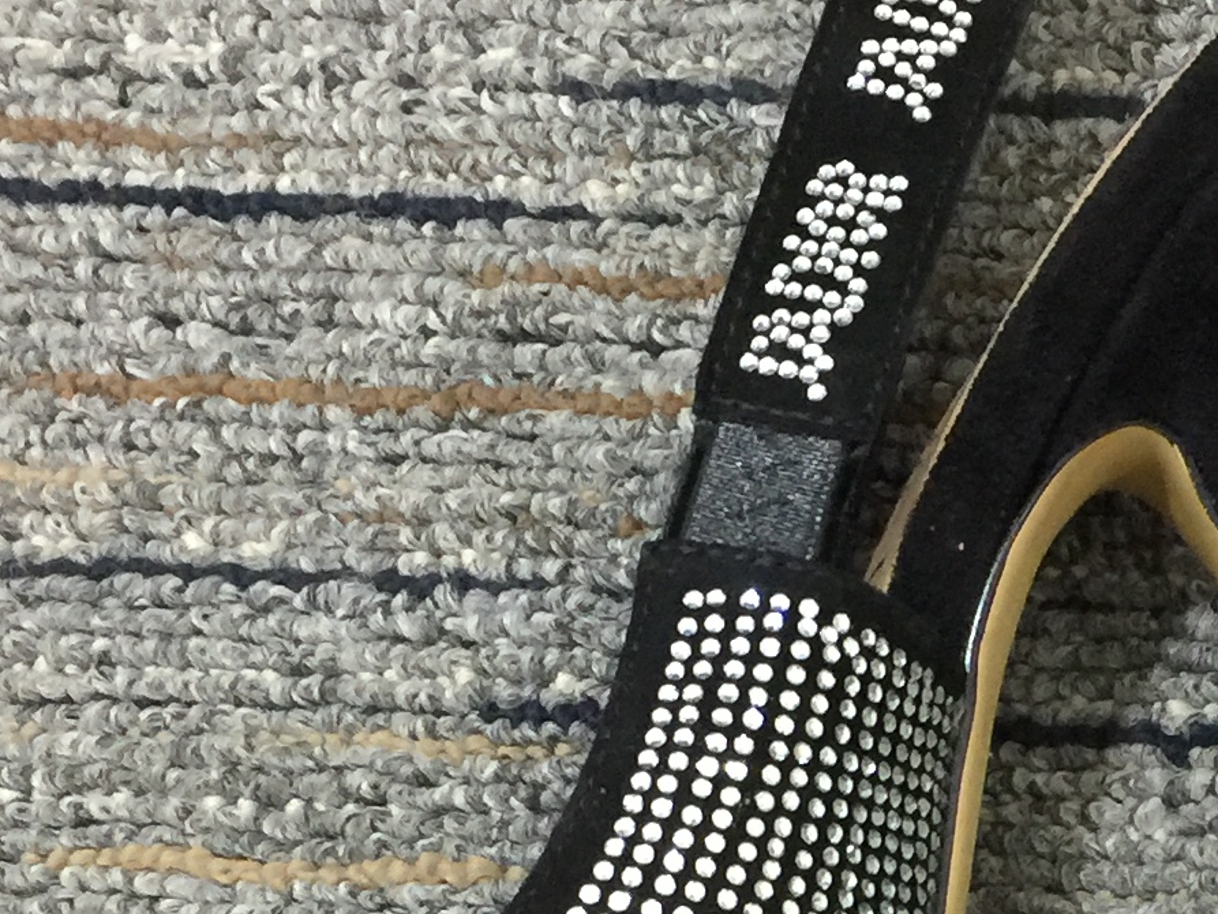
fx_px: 3730
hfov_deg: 18.1
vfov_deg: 13.4
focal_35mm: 106
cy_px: 1254
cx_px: 1202
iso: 125
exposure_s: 1/17
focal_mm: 4.15
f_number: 2.2
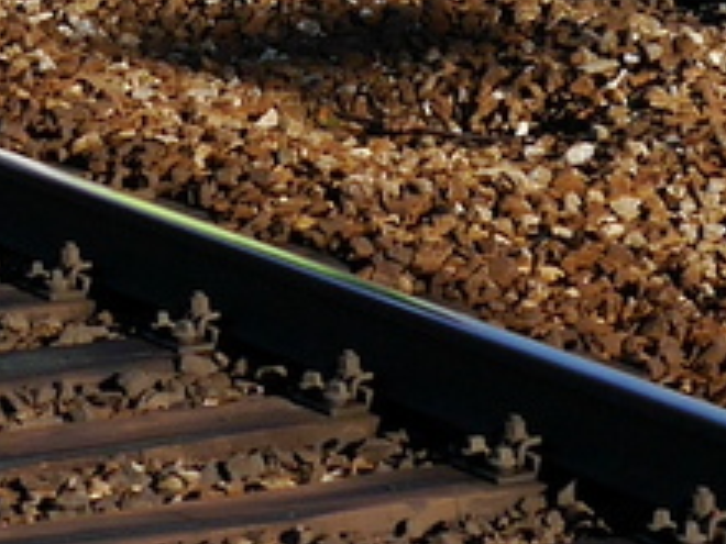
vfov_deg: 8.2
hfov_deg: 11.4
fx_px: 3440
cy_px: -832
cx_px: -485
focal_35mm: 164
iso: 160
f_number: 7.1
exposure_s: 1/320
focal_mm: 15
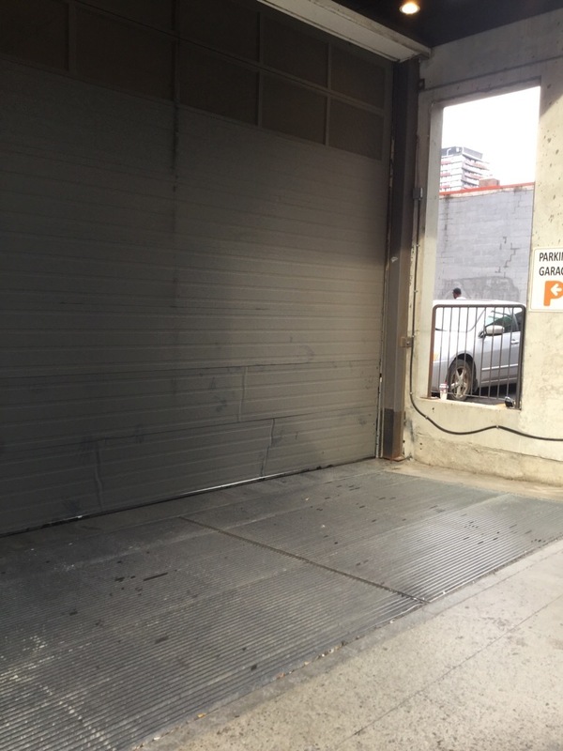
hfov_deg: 45.4
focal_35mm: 31
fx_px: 672
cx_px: 282
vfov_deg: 58.4
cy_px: 376
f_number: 2.4
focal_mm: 3.3
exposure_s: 1/60
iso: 32
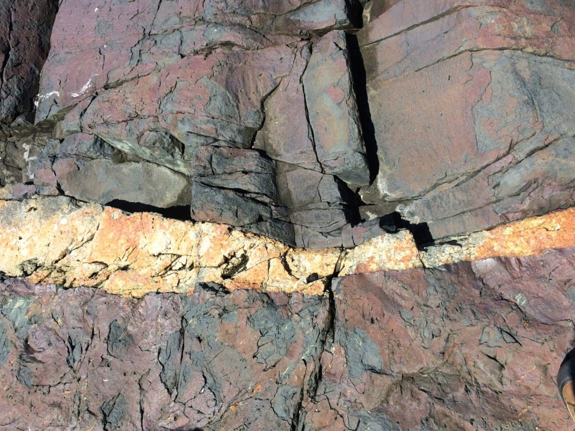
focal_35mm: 30
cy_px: 222
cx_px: 294
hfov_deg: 60.0
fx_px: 498
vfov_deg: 46.8
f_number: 2.2
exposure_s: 1/1786
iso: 32
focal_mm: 4.15
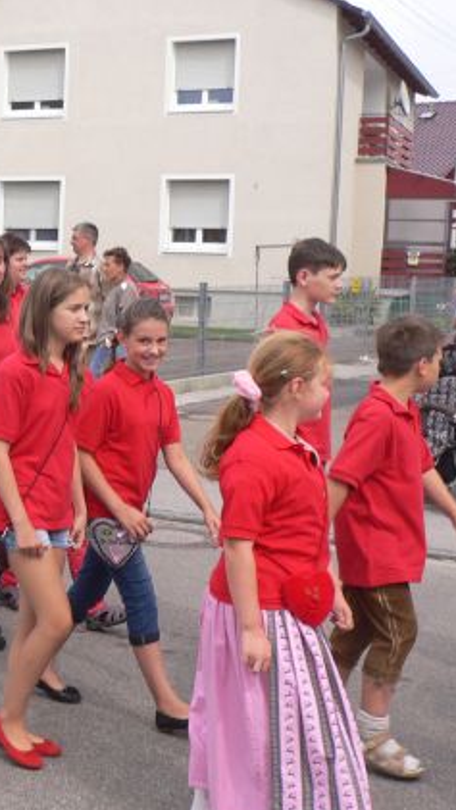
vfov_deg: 36.0
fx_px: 1246
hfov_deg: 19.3
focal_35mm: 58
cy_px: 394
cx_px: -119
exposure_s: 1/200
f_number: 5.6
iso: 80
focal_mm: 5.8
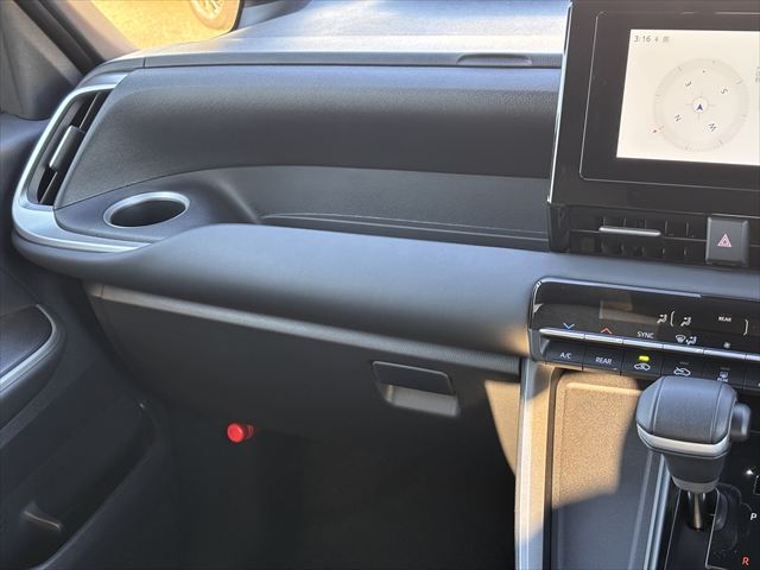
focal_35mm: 52
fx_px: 1142
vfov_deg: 28.0
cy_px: 285
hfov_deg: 36.8
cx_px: 380
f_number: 1.6
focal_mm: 5.96
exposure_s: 1/60
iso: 100
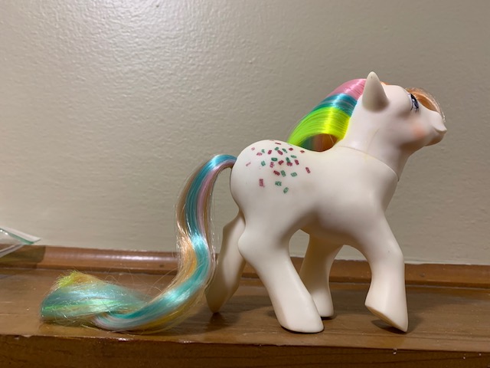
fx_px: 368
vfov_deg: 53.1
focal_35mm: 26
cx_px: 245
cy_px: 184
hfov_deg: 67.3
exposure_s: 1/60
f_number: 1.8
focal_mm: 4.25
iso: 160
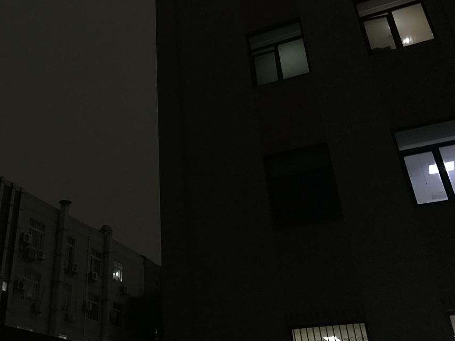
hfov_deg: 47.2
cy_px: 118
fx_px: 512
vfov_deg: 36.5
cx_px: 159
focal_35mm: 39
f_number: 1.8
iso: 100
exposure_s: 1/4
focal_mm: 3.99
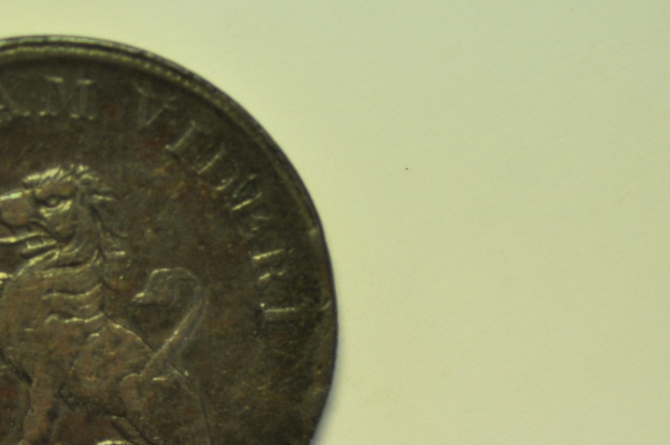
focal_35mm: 187
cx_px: 77
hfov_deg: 11.0
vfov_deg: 7.3
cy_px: 353
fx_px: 3475
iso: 800
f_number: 4
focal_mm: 60
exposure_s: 1/250
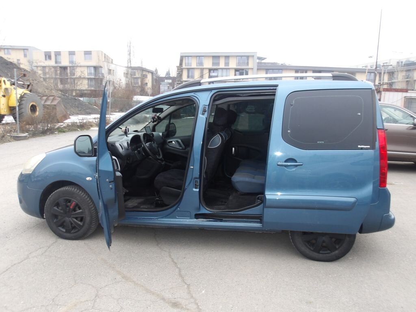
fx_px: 324
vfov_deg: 51.4
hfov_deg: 65.3
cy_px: 156
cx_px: 208
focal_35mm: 27
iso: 100
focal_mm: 4.9
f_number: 3
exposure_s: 1/38
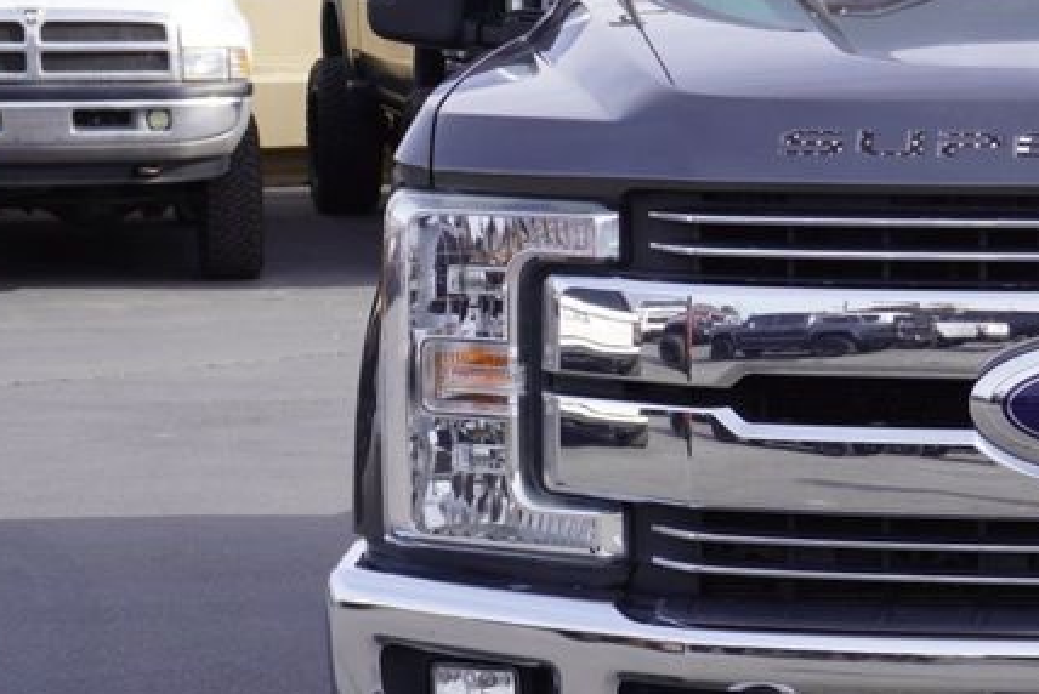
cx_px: 1134
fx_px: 3523
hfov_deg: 16.3
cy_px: 413
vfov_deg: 11.3
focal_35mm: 122
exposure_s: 1/100
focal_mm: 34
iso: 100
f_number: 9
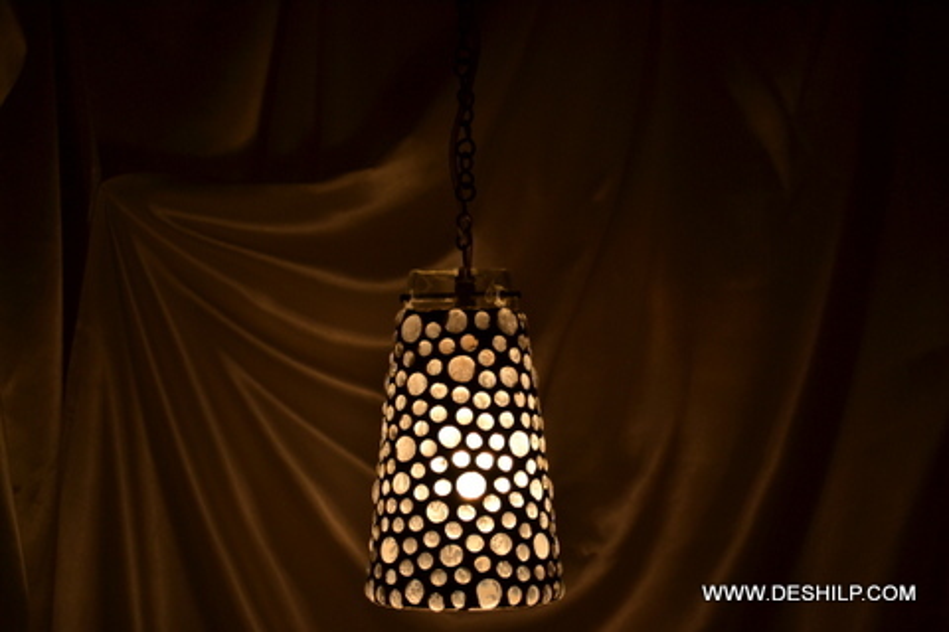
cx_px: 474
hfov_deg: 31.9
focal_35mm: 63
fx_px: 1661
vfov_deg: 21.6
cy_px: 316
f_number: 5.6
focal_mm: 42
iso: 110
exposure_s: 1/125
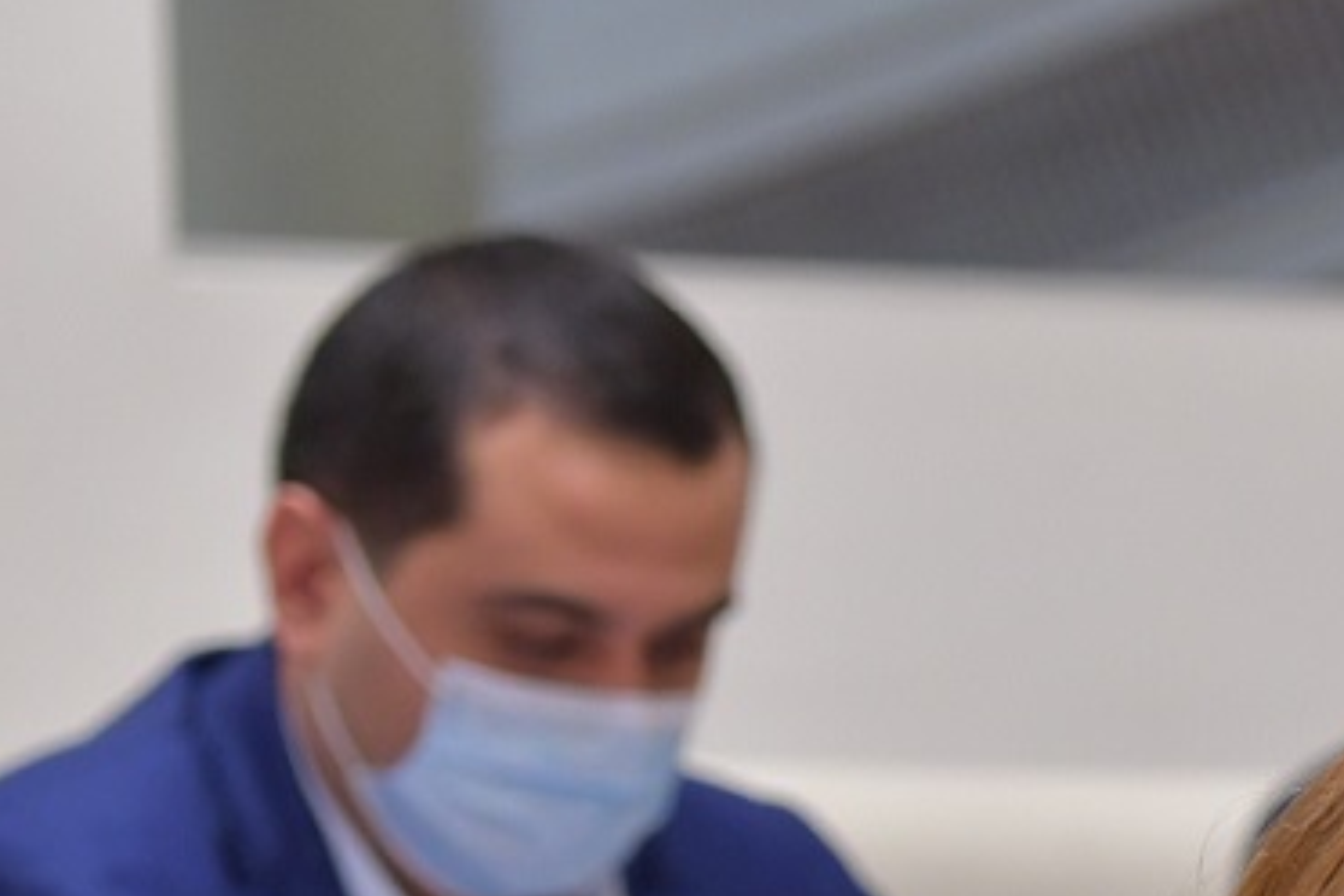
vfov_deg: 3.3
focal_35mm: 413
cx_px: 1709
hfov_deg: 5.0
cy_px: 1237
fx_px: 15403
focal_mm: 85
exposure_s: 1/125
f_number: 2.8
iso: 1250
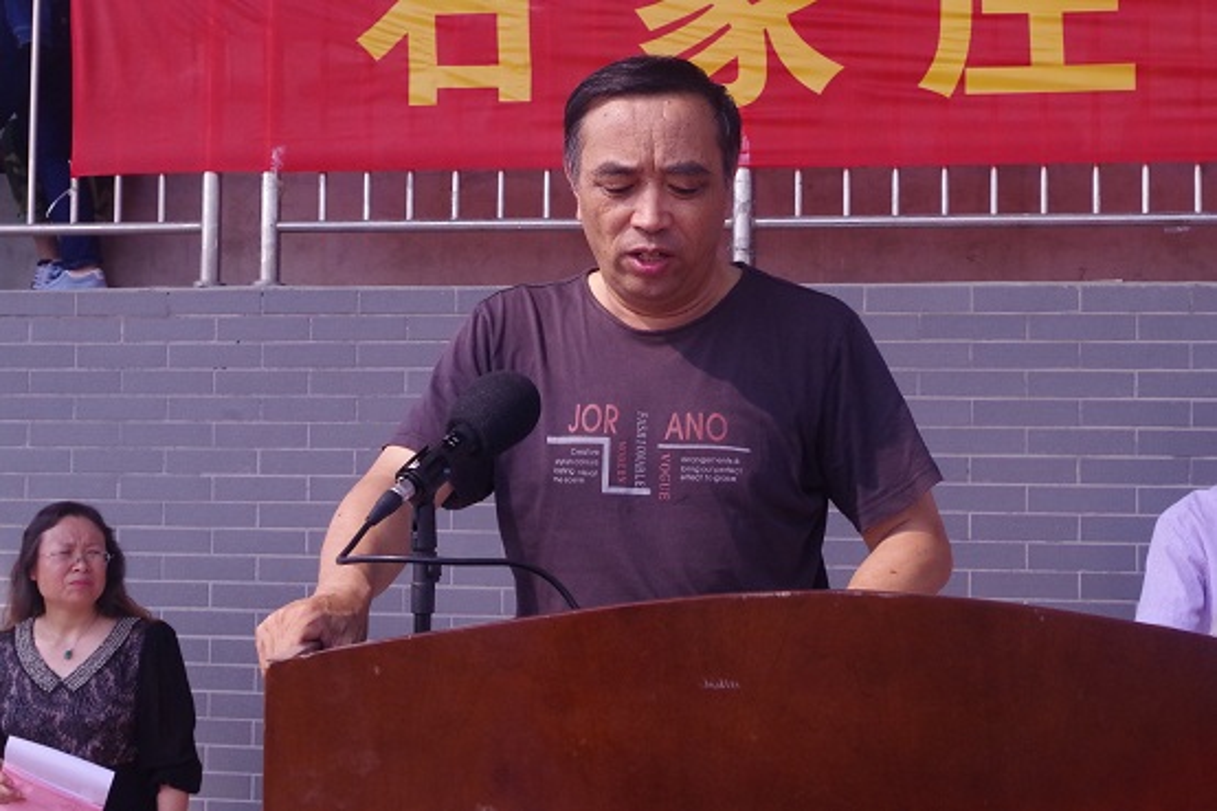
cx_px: 608
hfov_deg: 40.4
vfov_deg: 27.5
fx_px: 1656
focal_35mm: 49
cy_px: 406
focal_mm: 32.5
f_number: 10
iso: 1600
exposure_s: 1/1250
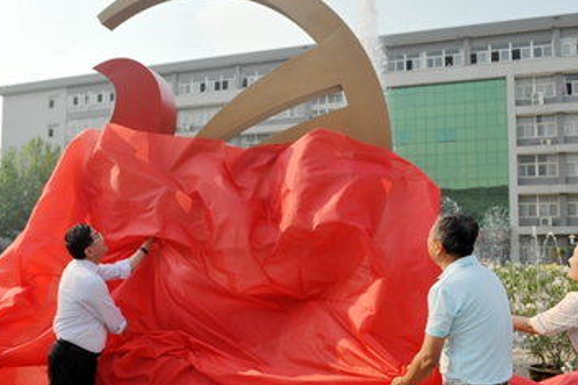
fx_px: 578
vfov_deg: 36.8
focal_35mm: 36
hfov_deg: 52.4
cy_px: 217
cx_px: 208
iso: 320
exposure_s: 1/1600
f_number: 5
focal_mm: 24
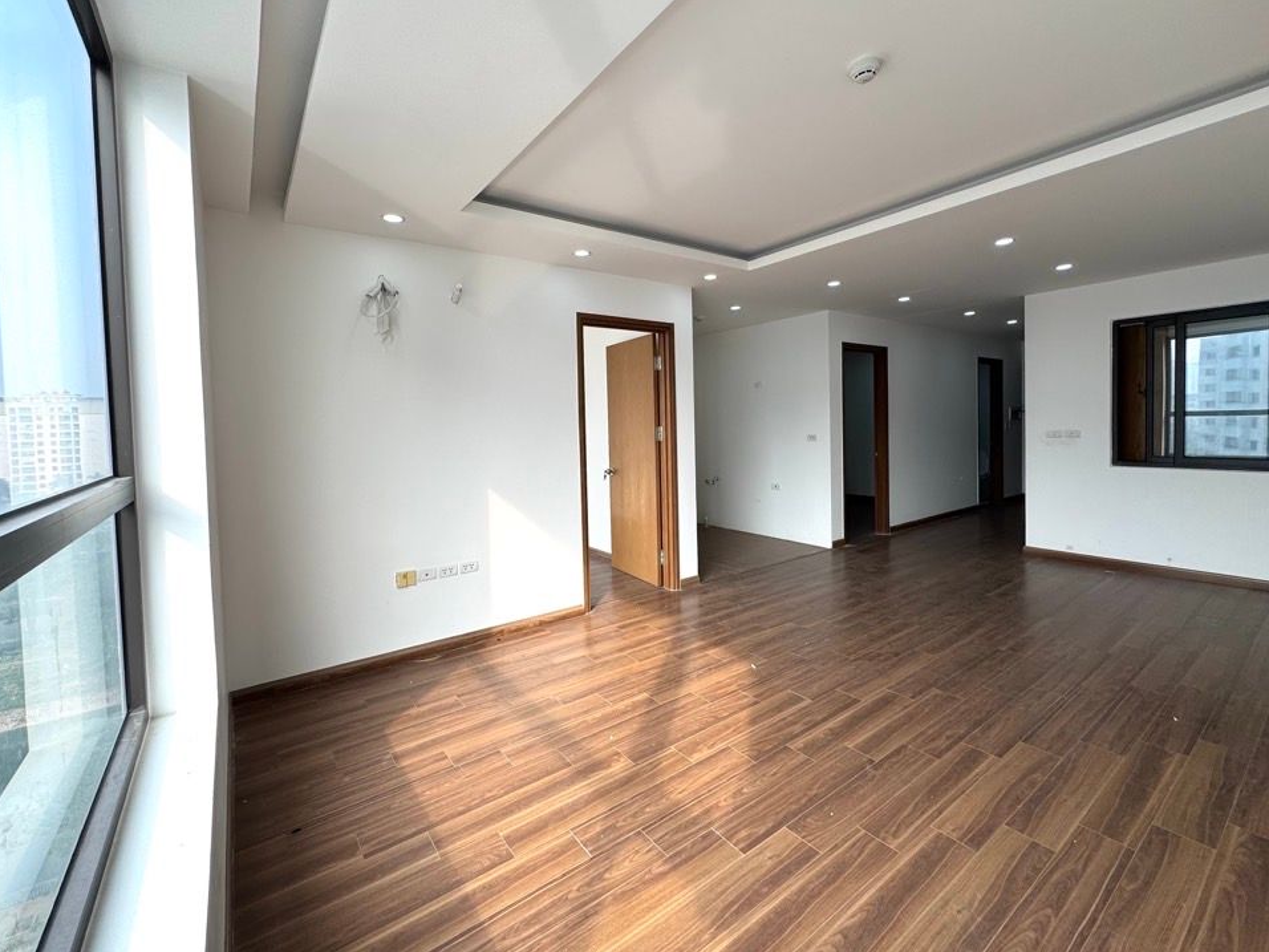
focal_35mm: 15
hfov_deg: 98.1
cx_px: 612
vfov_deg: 81.6
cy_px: 445
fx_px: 550
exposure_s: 1/289
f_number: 2.2
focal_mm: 2.22
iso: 40
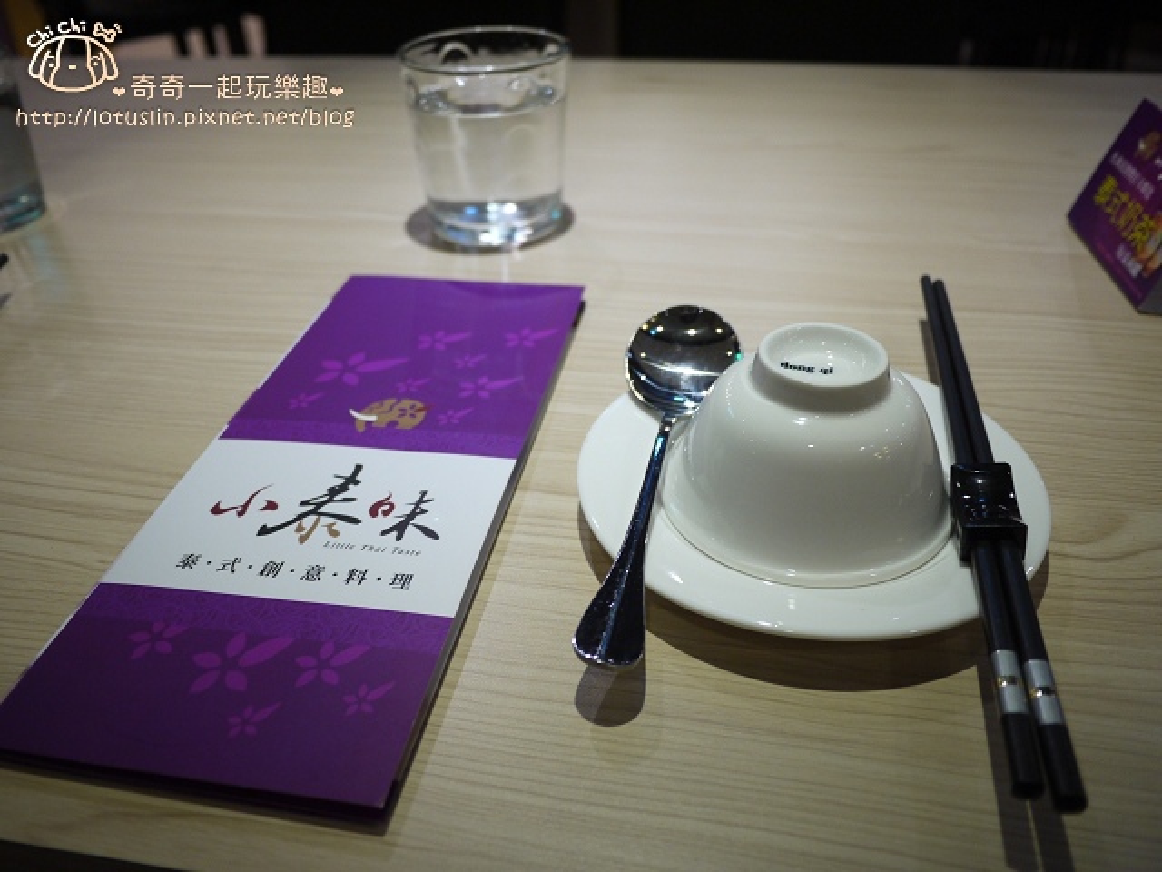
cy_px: 436
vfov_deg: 49.7
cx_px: 581
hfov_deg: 63.4
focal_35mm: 28
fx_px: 940
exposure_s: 1/60
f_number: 2.5
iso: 250
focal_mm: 14
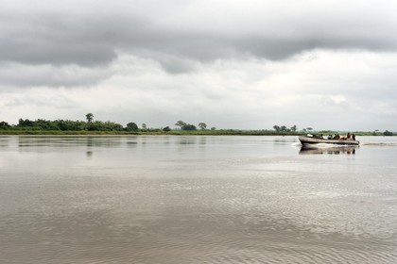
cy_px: 132
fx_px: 618
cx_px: 198
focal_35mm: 56
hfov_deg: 35.6
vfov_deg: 24.2
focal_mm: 56
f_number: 11
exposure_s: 1/800
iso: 800
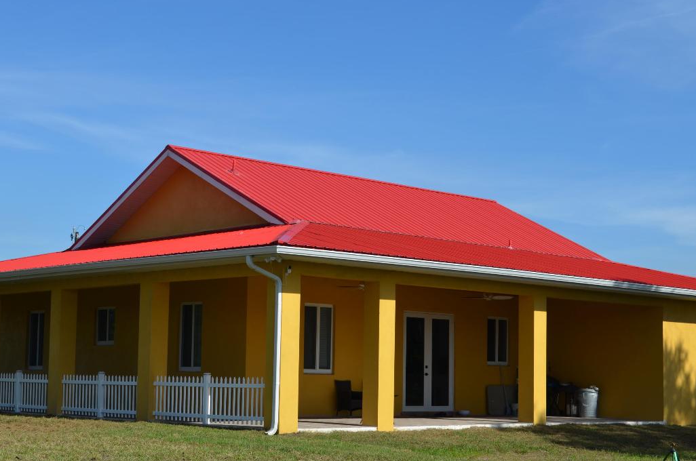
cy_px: 257
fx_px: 1177
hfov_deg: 32.9
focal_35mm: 61
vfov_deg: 22.2
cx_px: 306
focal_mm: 36
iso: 100
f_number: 9
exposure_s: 1/320
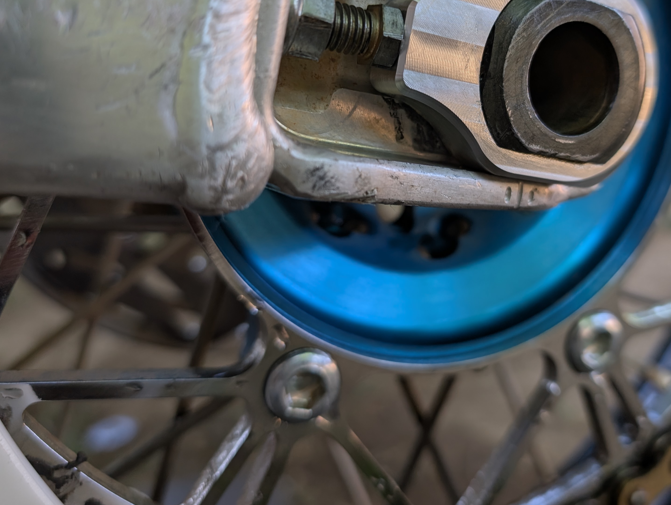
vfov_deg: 41.1
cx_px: 397
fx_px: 660
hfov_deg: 53.6
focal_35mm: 34
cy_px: 151
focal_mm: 6.9
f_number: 1.68
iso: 32
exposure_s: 1/64
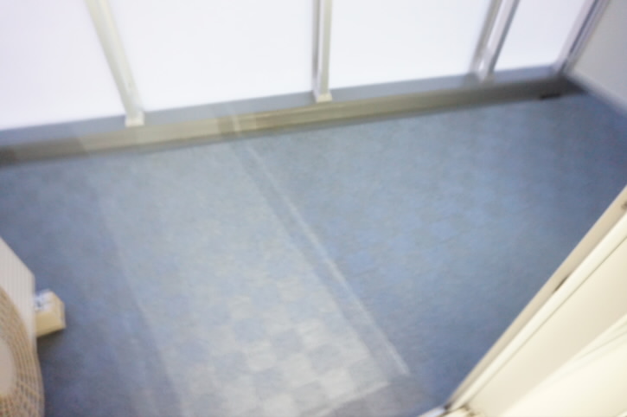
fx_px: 418
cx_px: 314
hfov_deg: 73.8
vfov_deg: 53.0
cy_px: 208
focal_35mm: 24
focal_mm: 16
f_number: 3.5
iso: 3200
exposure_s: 1/2.5
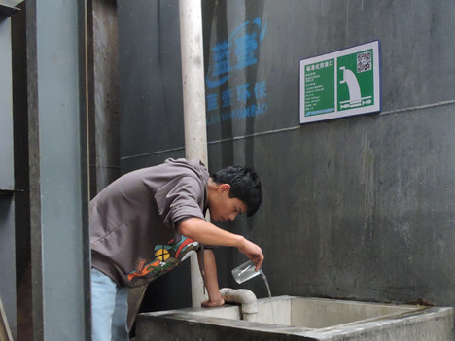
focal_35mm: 41
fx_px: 539
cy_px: 243
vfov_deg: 34.6
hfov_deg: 43.1
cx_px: 381
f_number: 4.8
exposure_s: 1/8
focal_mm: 4.3
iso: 720
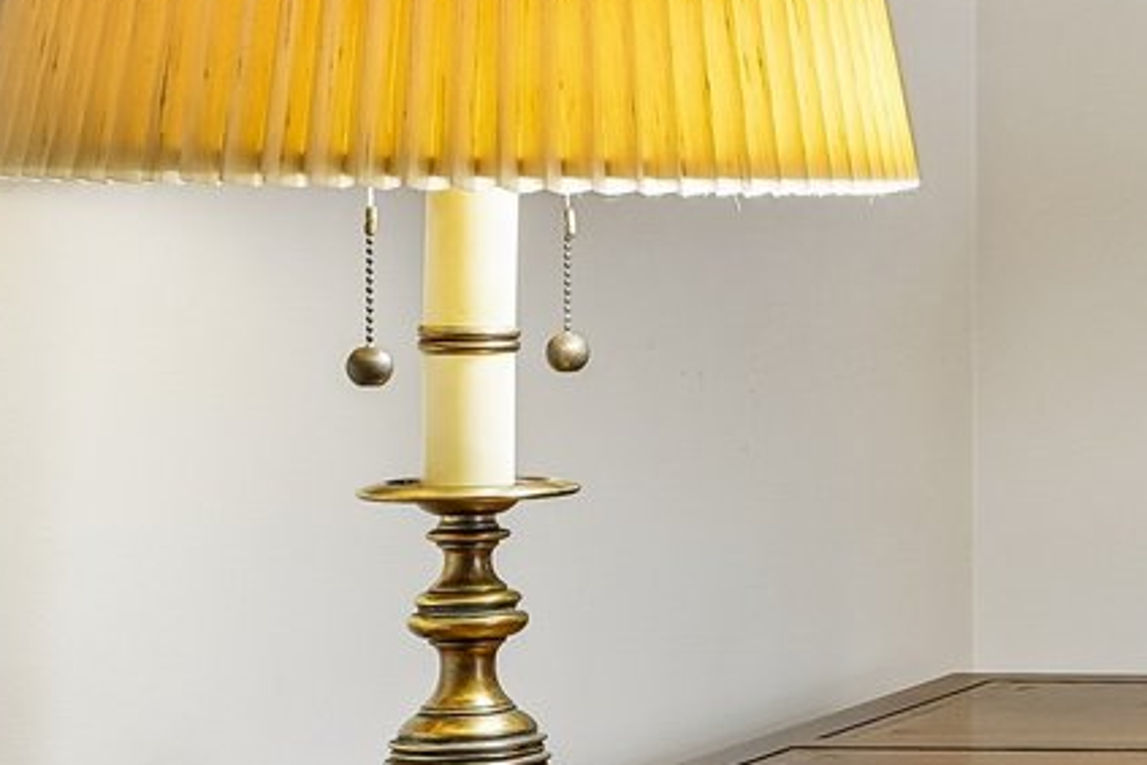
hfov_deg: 13.4
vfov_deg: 10.8
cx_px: 2438
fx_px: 4045
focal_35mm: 127
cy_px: 205
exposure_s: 1/4
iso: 200
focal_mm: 26.2
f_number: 8
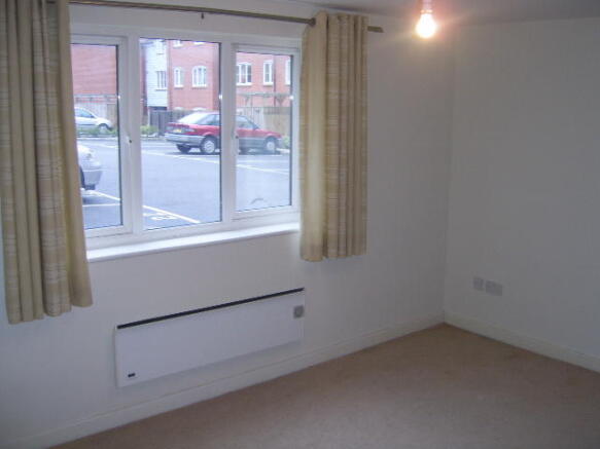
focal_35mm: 38
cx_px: 300
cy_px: 224
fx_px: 659
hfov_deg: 49.0
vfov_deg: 37.7
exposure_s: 1/30
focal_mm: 7.8
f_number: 2.8
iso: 100
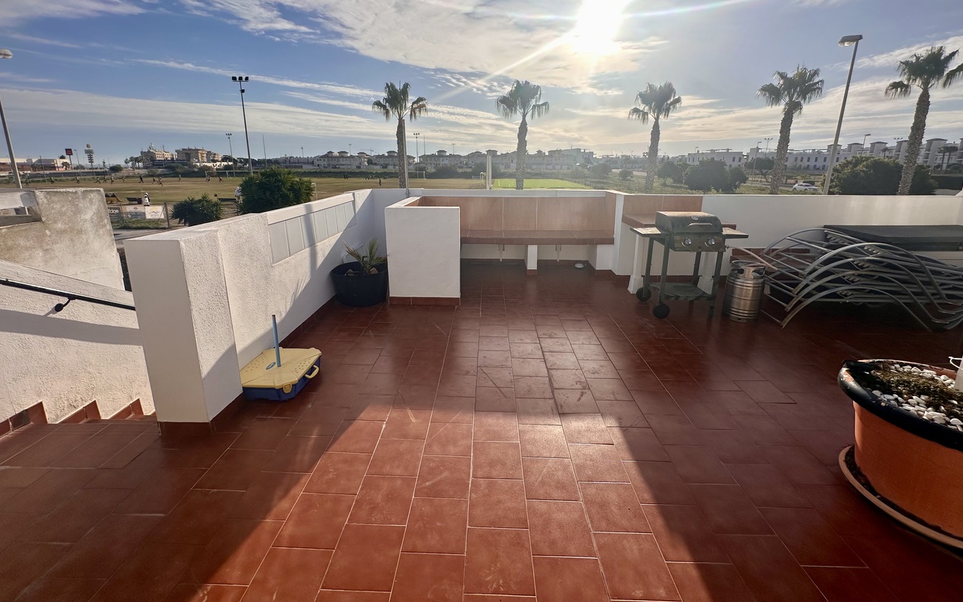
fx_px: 394
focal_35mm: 15
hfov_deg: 101.5
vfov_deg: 74.1
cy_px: 246
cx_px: 480
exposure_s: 1/4464
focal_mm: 2.22
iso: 50
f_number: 2.2
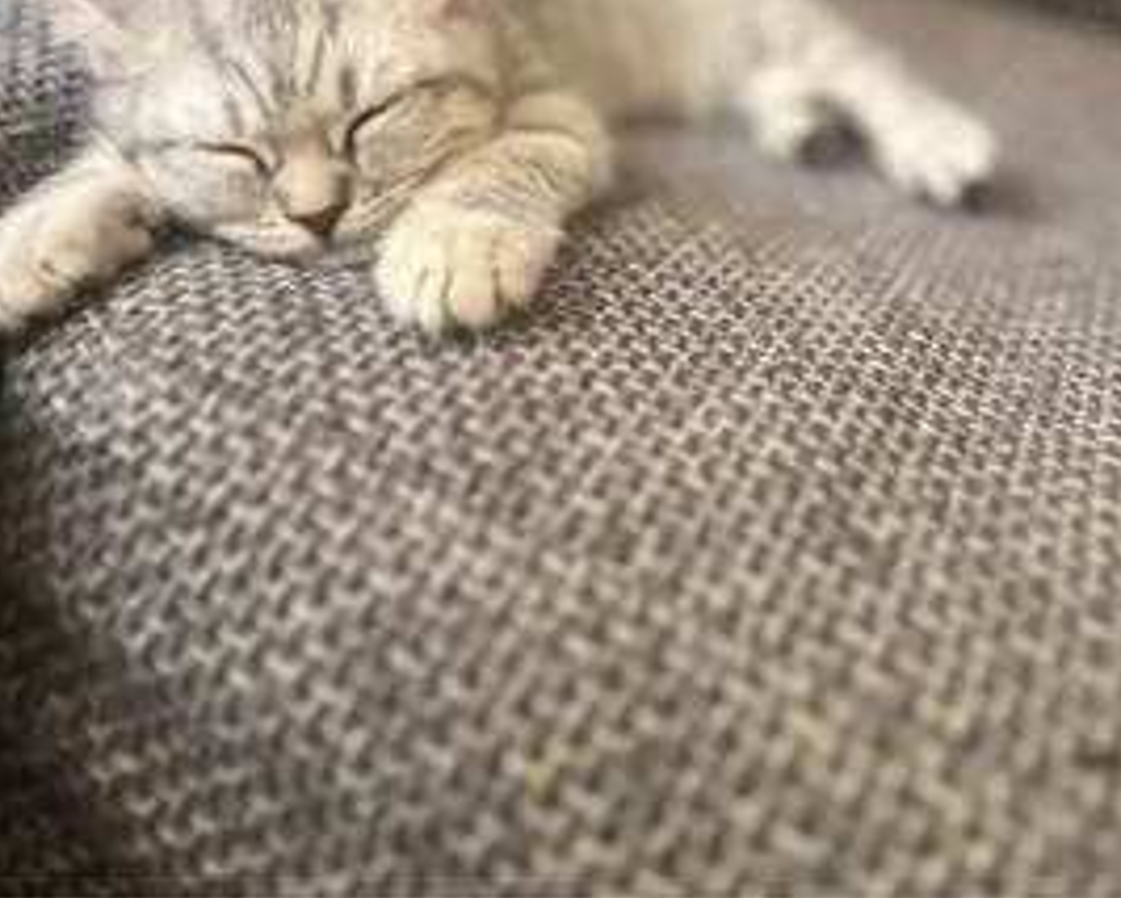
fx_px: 1262
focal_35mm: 38
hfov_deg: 47.9
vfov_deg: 36.4
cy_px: 63
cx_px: 550
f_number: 1.5
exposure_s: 1/45
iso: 500
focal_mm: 5.7
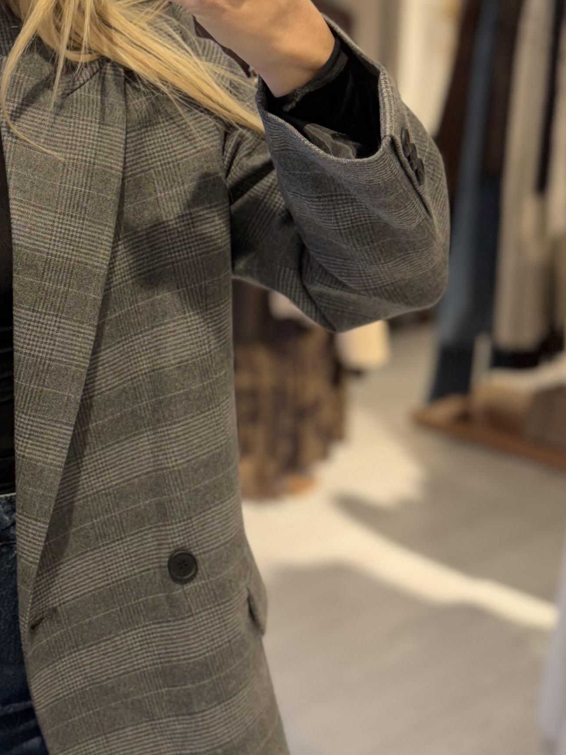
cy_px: 312
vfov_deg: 34.3
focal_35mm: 56
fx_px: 1221
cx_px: 89
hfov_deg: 25.5
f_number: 1.78
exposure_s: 1/100
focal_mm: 6.76
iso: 160
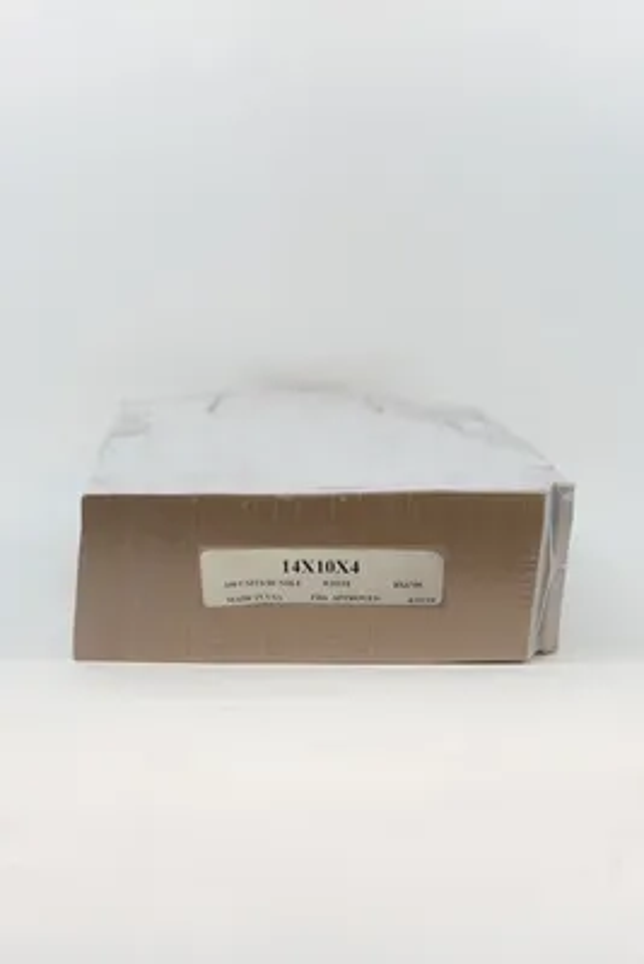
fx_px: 1448
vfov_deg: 36.9
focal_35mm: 54
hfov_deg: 25.1
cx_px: 322
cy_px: 482
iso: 100
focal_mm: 54
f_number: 5
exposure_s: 1/15
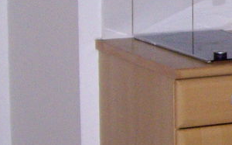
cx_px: 534
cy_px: 50
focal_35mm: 215
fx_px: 1358
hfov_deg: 8.9
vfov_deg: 6.1
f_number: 2.8
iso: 400
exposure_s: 1/40
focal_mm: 7.9
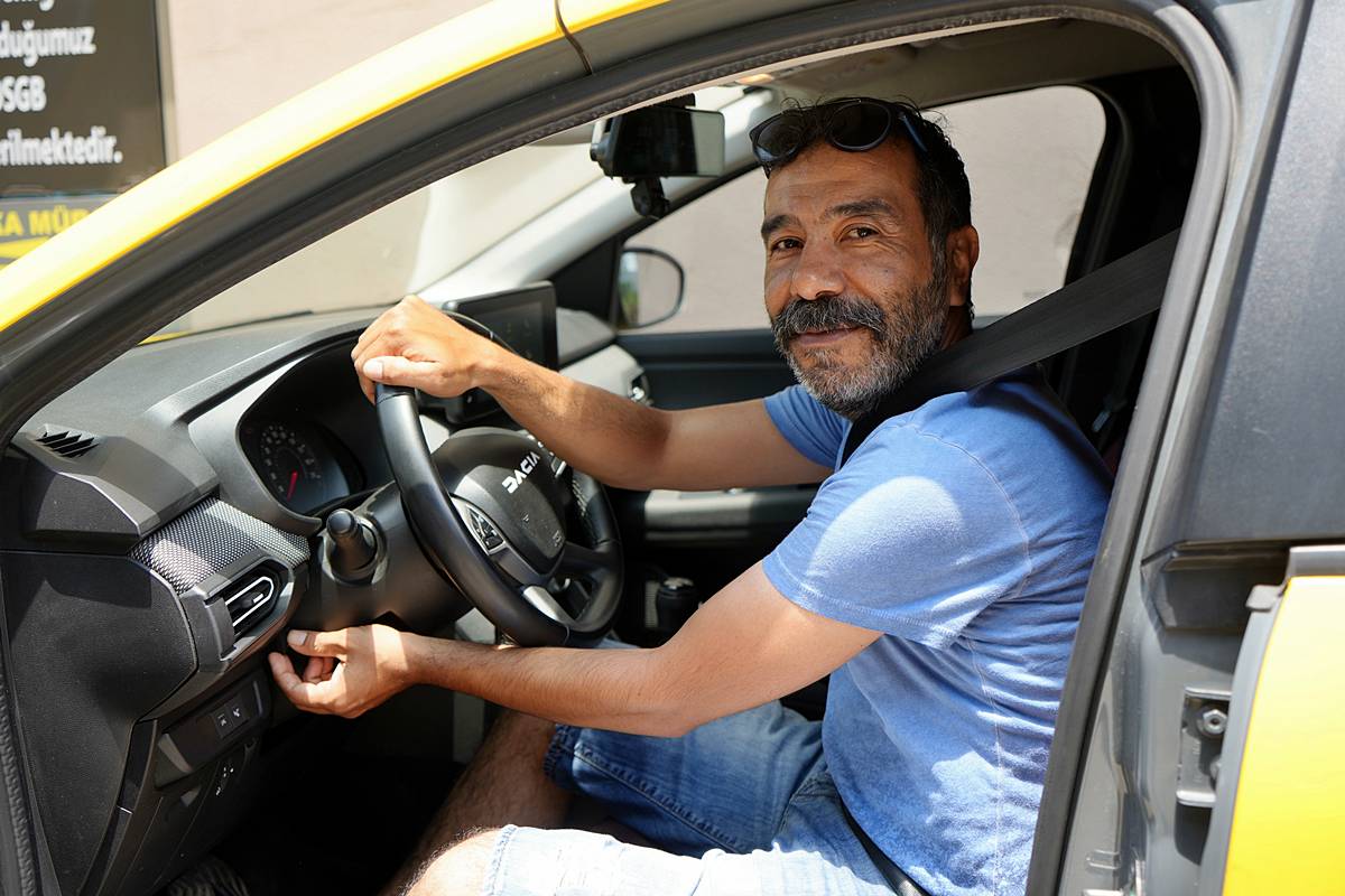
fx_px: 1457
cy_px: 448
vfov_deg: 34.2
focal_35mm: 39
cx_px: 672
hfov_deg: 49.6
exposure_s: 1/200
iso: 100
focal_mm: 39
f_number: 4
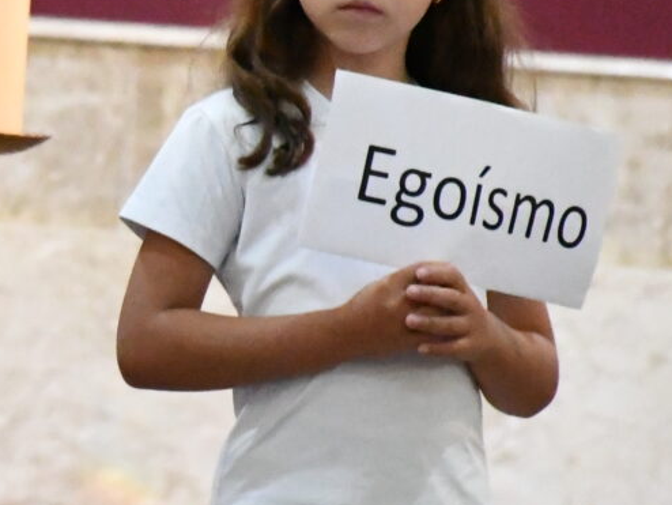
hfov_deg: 2.5
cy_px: 132
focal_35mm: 784
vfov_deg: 1.9
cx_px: -181
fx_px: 15227
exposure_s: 1/200
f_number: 5.6
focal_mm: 140
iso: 12800
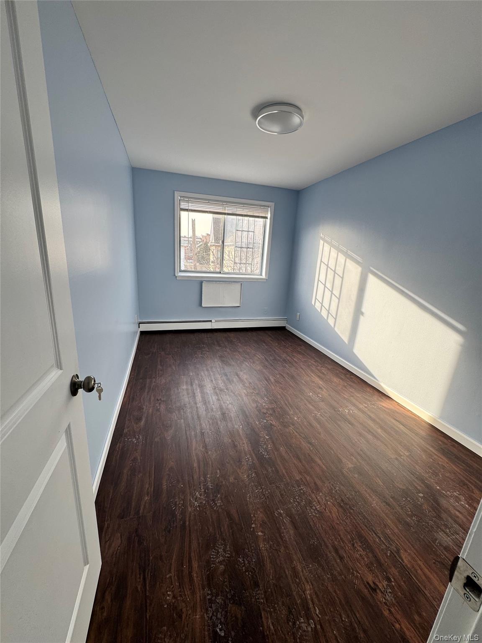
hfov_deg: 85.7
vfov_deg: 102.1
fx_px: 260
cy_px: 322
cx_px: 241
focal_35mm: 14
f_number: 2.2
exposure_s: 1/148
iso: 40
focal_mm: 2.22
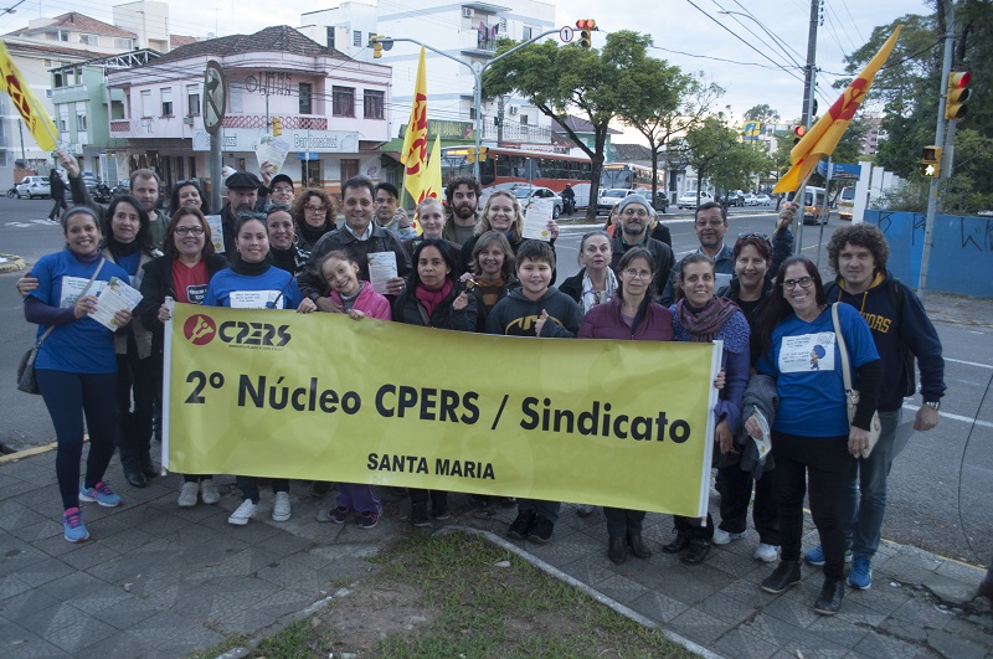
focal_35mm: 27
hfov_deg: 67.5
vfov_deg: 47.8
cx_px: 496
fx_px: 744
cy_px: 330
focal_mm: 18
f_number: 3.5
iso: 400
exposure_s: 1/40
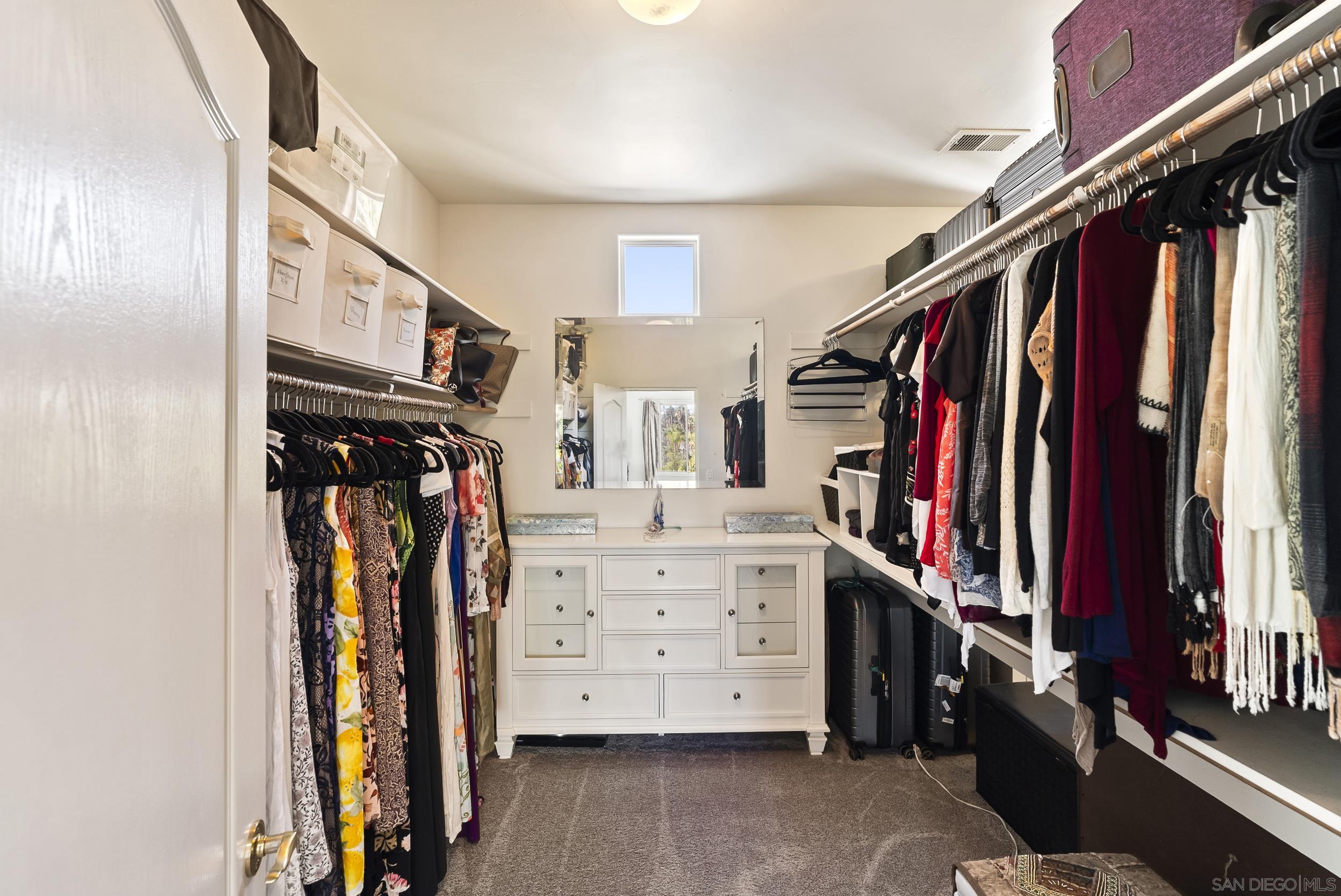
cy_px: 448
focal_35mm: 16
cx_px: 670
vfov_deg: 73.8
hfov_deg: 96.7
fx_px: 596
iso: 500
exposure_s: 1/3
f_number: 8
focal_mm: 16
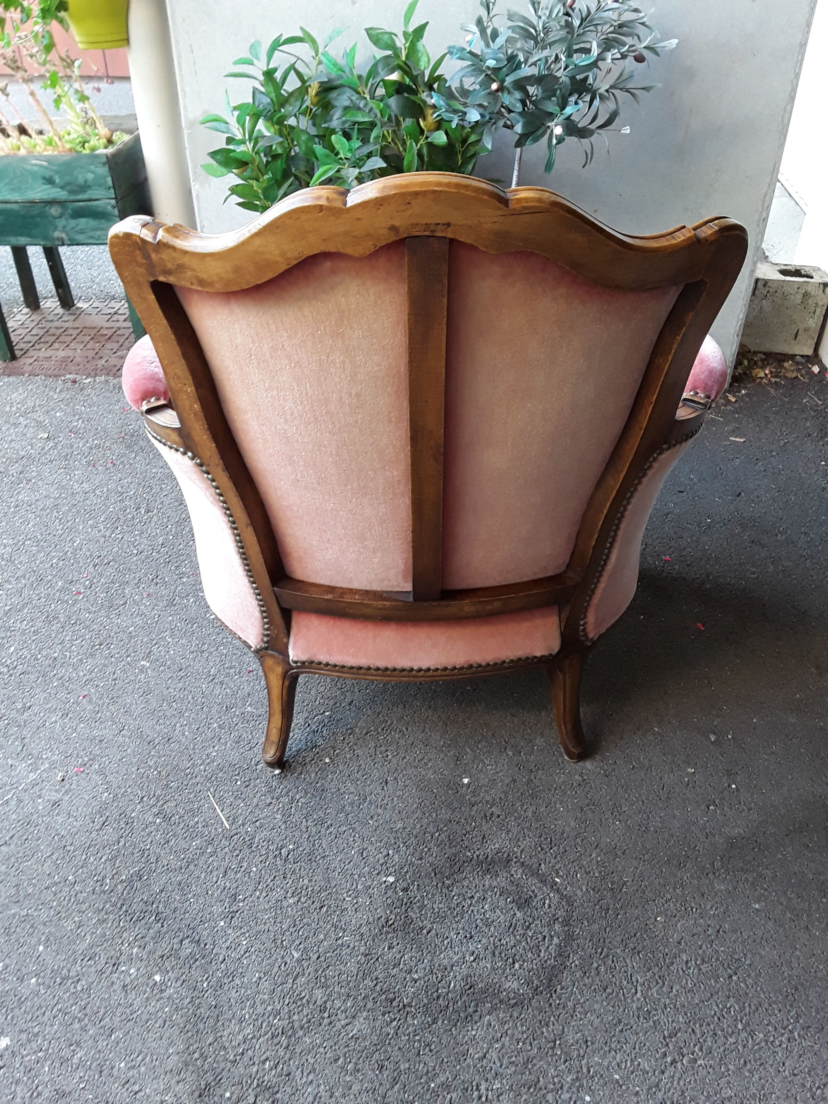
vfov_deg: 65.3
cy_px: 552
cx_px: 414
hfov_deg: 51.4
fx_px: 861
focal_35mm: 27
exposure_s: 1/33
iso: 80
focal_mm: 2.91
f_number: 1.9
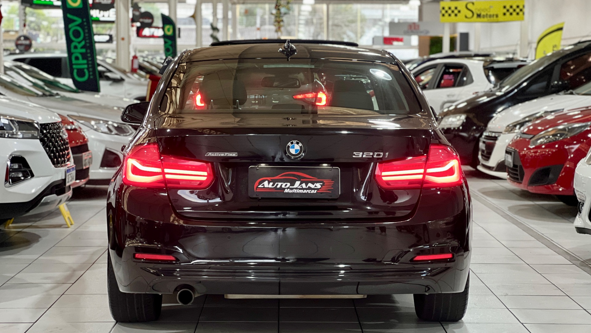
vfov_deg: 14.4
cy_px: 178
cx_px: 296
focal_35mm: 84
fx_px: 1317
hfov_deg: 25.3
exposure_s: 1/40
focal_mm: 9
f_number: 2.8
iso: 320
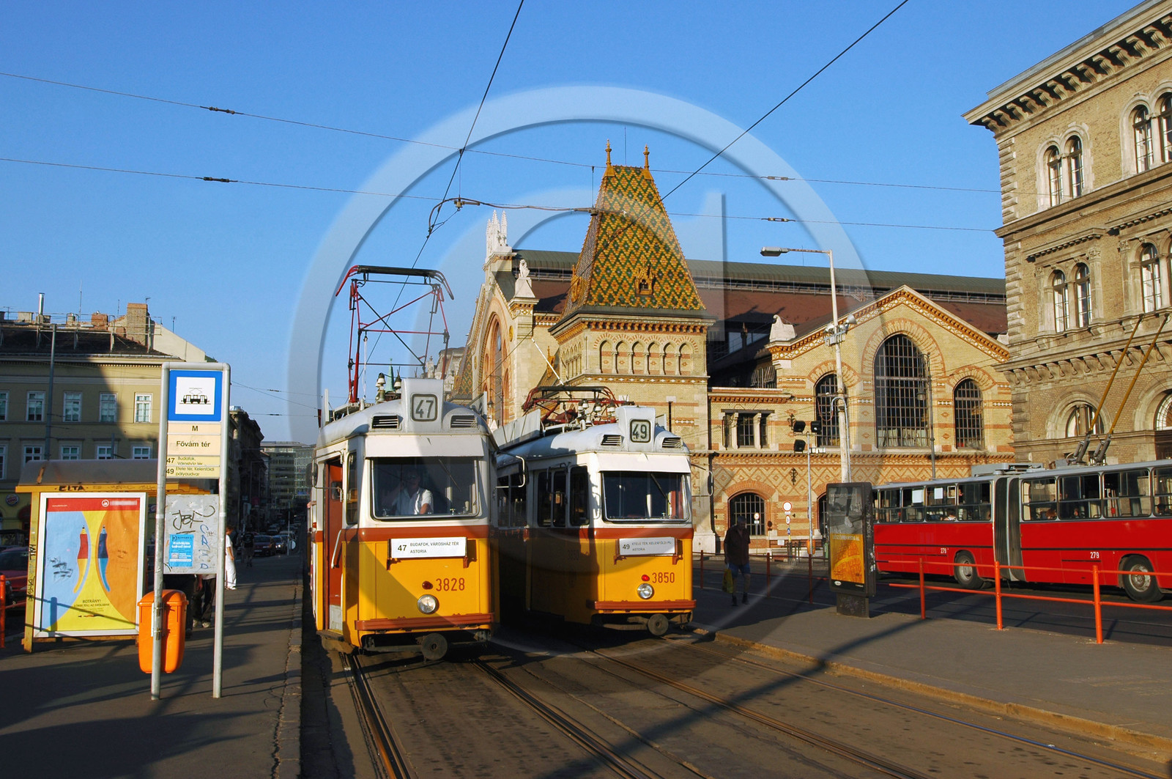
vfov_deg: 39.9
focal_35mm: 33
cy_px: 390
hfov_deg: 57.3
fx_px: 1073
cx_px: 586
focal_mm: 22
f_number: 9
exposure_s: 1/320
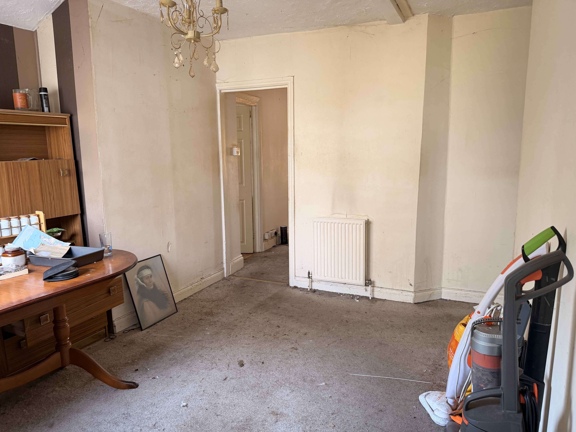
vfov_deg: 56.8
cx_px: 288
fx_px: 399
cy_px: 216
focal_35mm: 24
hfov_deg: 71.6
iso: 200
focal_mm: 6.76
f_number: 1.78
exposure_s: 1/62
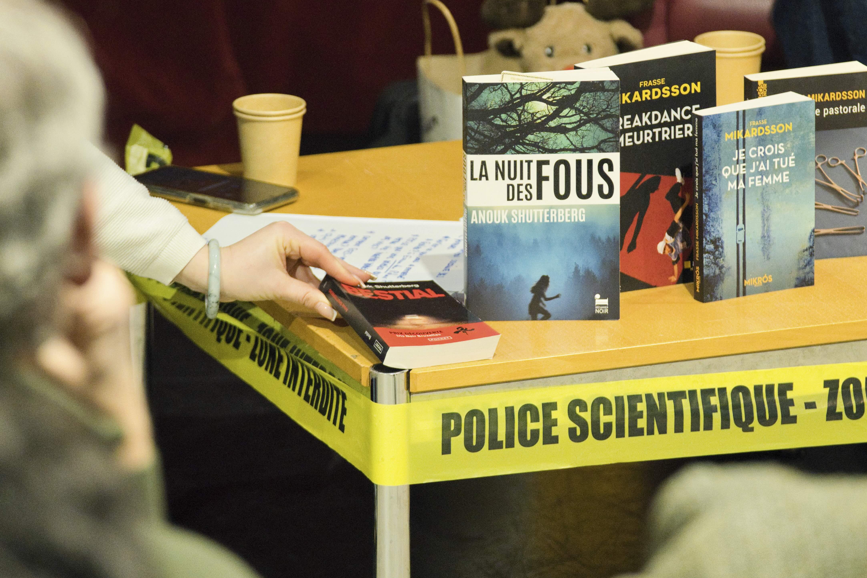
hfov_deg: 6.8
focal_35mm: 303
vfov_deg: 4.5
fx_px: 7296
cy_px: 179
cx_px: 532
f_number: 3.6
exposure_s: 1/125
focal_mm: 140
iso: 6400
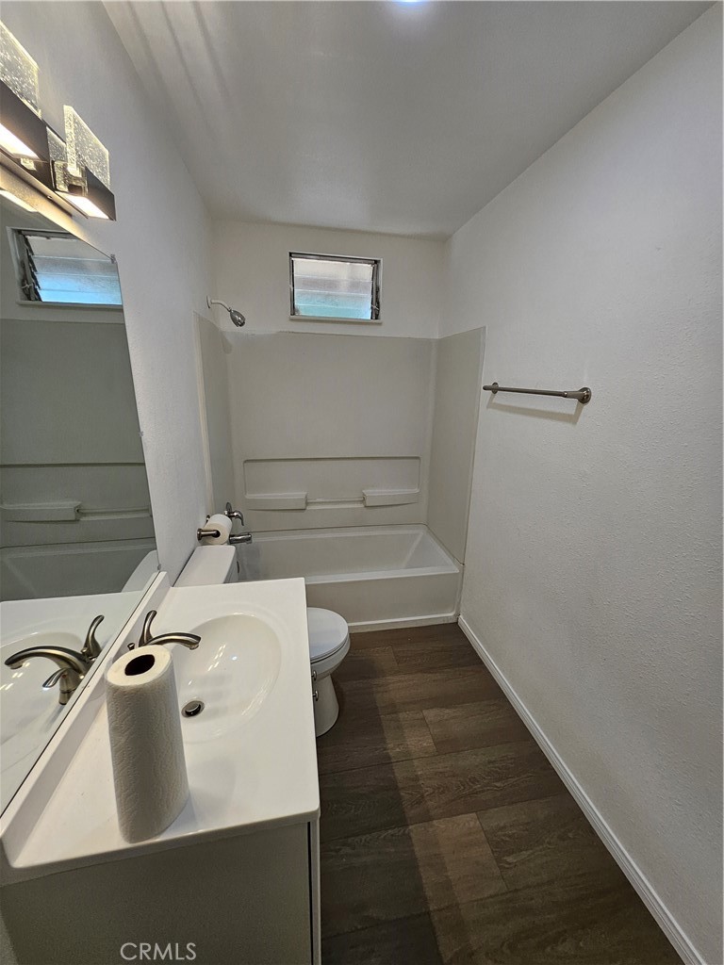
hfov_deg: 89.9
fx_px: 363
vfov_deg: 106.2
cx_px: 362
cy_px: 482
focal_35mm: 13
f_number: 2.2
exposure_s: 1/60
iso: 64
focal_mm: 1.74
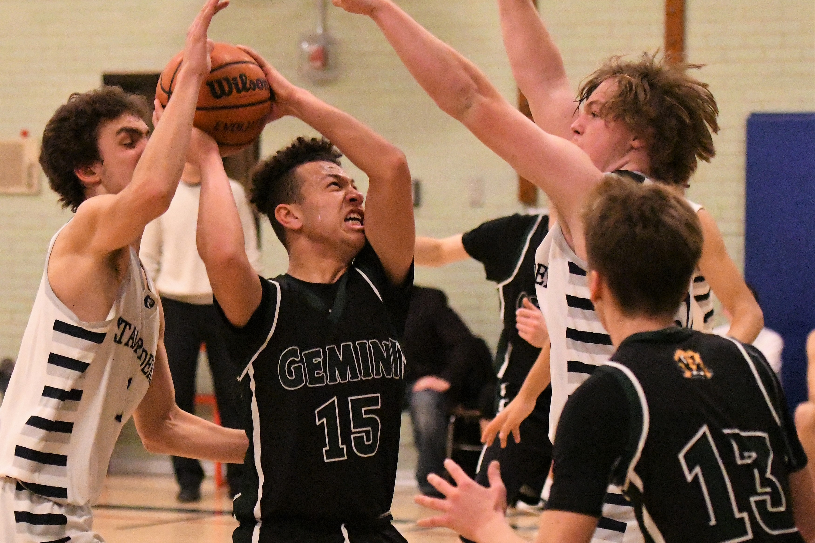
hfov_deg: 19.5
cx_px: 408
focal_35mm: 105
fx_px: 2377
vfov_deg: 13.0
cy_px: 272
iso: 16000
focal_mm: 70
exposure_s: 1/1000
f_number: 2.8
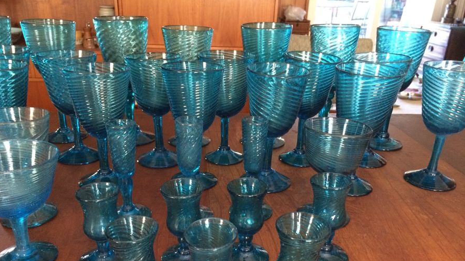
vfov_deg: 35.3
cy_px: 175
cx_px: 232
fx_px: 407
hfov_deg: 59.5
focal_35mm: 33
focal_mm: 4.12
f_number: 2.2
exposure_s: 1/30
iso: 320
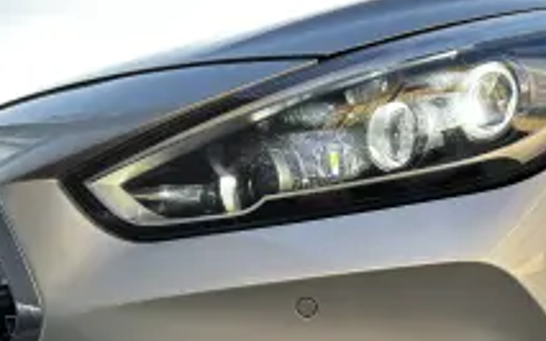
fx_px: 640
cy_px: 305
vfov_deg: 28.7
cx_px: 415
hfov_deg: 44.5
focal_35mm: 43
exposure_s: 1/301
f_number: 1.78
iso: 80
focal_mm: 6.86
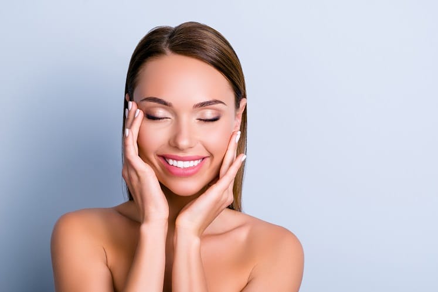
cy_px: 146
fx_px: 1034
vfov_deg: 16.1
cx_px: 219
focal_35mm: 85
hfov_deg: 23.9
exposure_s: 1/160
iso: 100
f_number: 6.3
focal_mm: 85
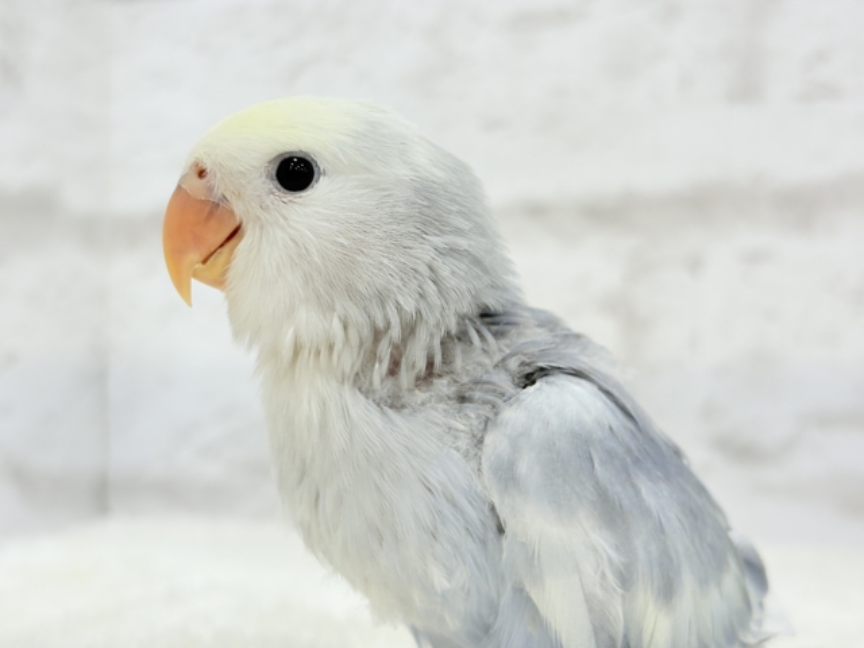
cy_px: 324
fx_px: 1298
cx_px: 432
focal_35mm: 52
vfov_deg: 28.0
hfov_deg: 36.8
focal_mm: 5.96
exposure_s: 1/50
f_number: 1.6
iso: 40
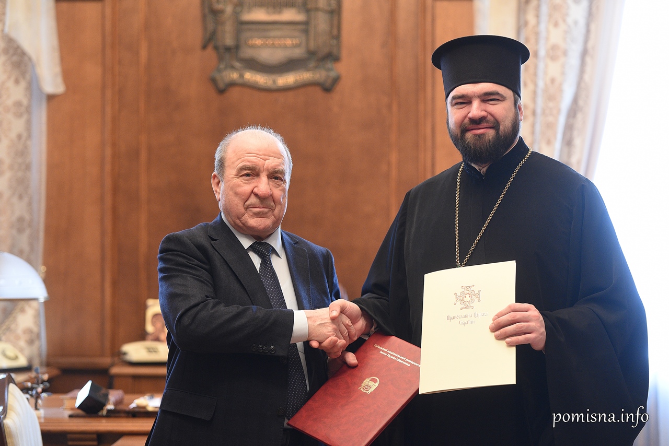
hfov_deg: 22.6
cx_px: 334
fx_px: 1673
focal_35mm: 90
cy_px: 223
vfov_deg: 15.2
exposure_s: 1/80
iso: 2500
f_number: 2.8
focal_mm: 90
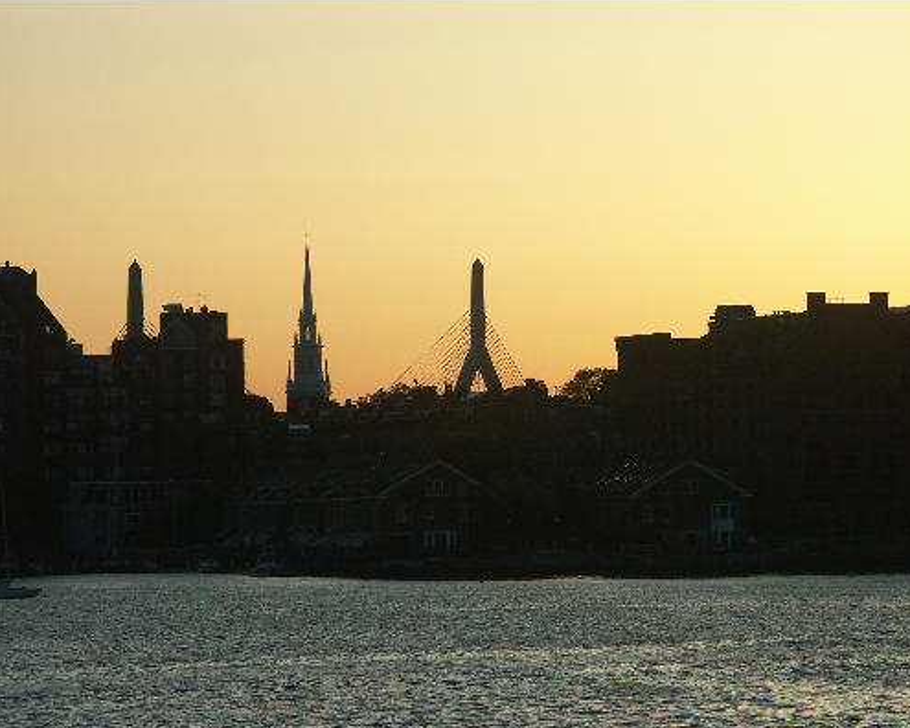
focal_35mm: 209
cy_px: 364
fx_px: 5629
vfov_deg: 7.4
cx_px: 453
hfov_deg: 9.2
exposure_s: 1/320
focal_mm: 50.48
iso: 100
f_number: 5
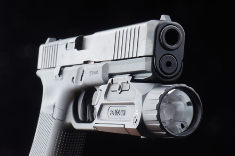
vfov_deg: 20.6
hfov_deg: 30.5
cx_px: 118
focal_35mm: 66
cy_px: 78
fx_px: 431
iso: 200
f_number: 18
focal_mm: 44
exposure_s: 1/200
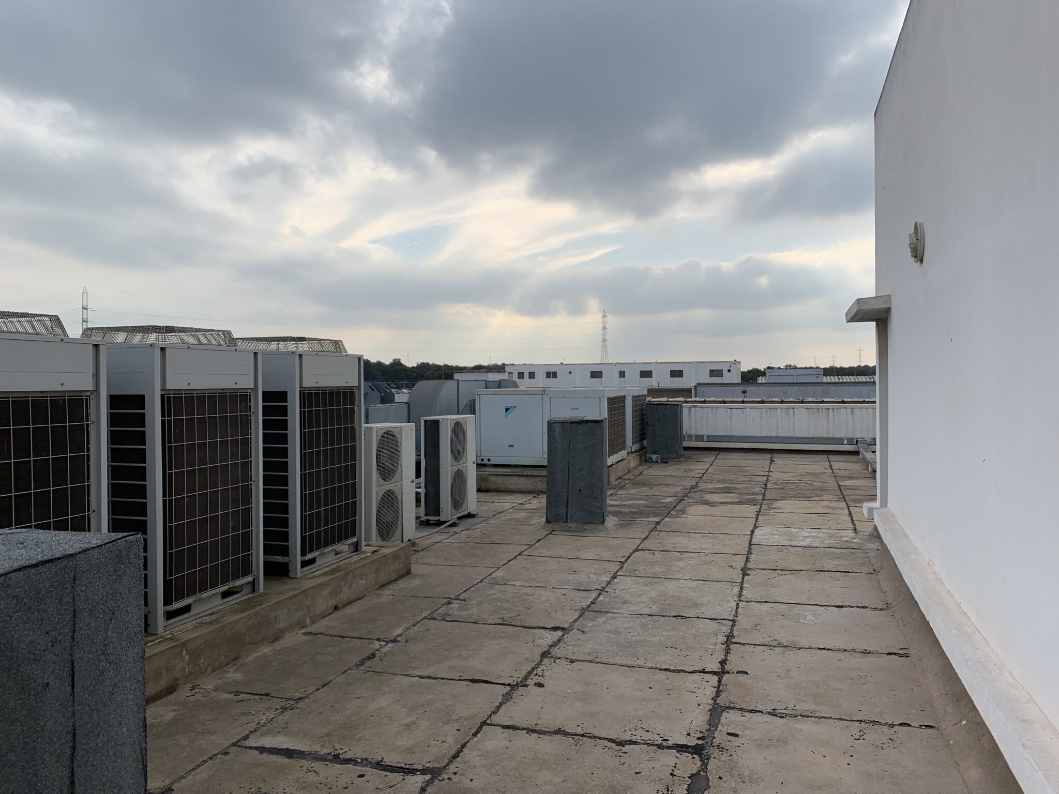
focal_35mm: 26
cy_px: 397
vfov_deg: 53.1
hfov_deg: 67.3
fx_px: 795
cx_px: 530
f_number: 1.8
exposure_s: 1/1880
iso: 25
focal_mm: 4.25
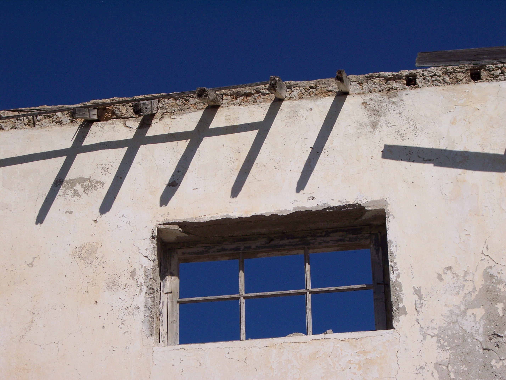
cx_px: 253
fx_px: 1520
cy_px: 190
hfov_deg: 18.9
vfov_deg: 14.2
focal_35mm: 104
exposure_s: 1/1000
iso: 100
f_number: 6.7
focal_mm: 21.3
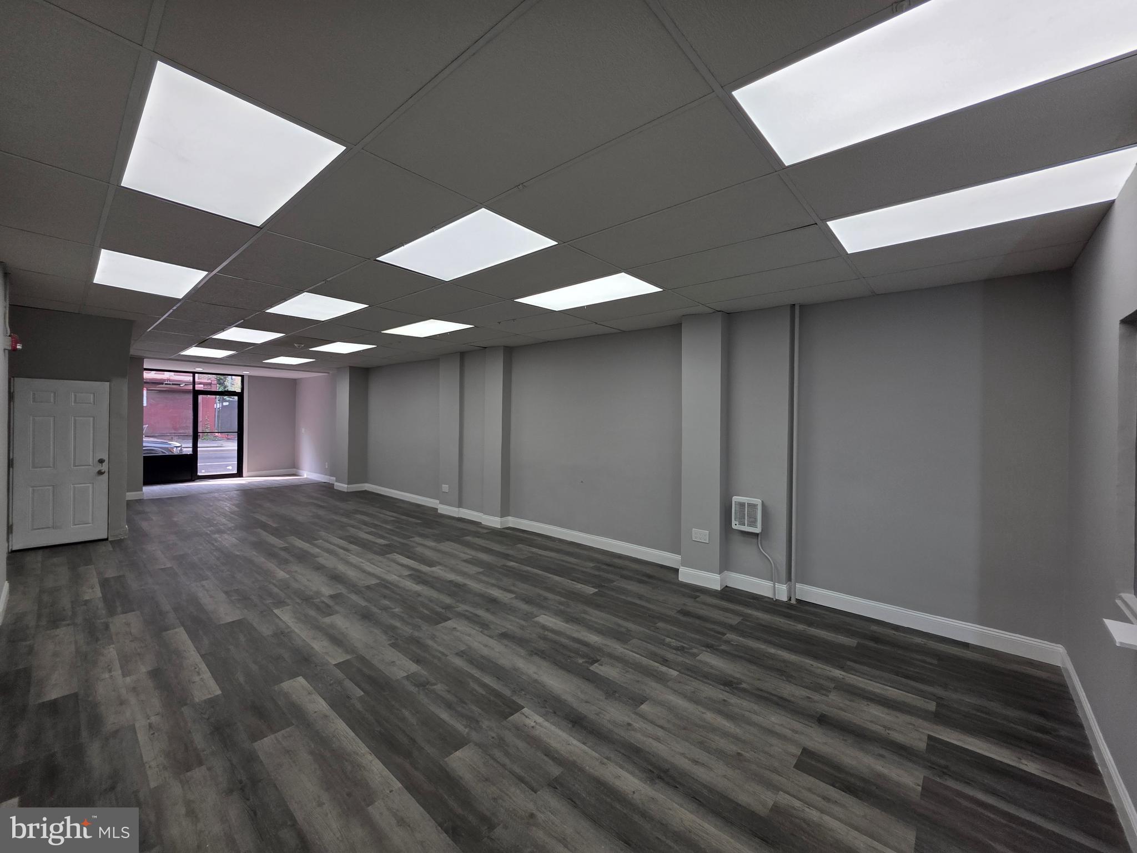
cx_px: 568
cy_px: 426
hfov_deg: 106.2
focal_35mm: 13
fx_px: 427
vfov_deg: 89.9
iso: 40
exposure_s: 1/199
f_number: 1.9
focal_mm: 2.2
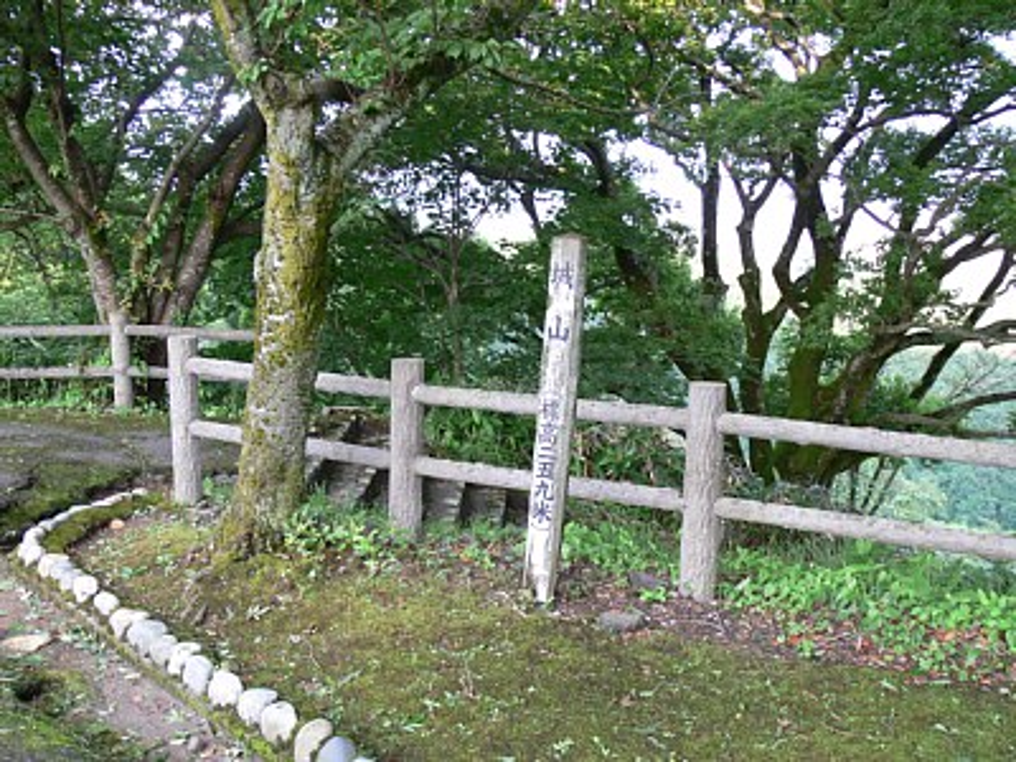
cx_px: 508
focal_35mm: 35
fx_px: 1027
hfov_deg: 52.6
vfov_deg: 40.7
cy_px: 381
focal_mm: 7.4
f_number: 2.8
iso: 80
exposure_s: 1/40
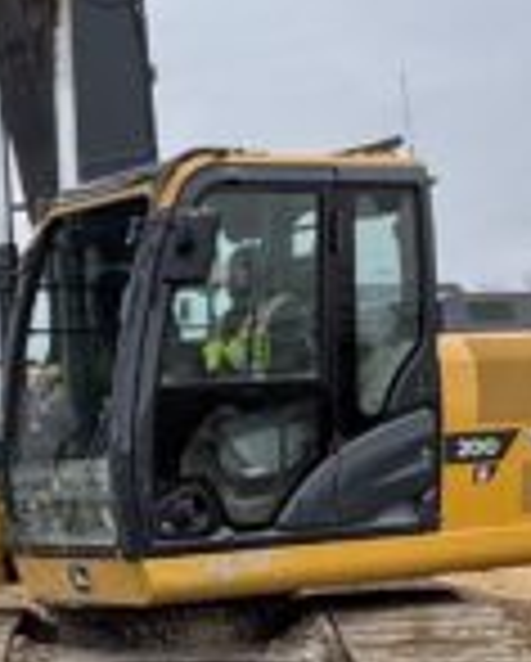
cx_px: -234
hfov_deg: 15.2
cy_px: 779
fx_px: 1862
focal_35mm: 95
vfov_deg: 19.1
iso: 40
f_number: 2.2
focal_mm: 2.22
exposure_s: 1/849
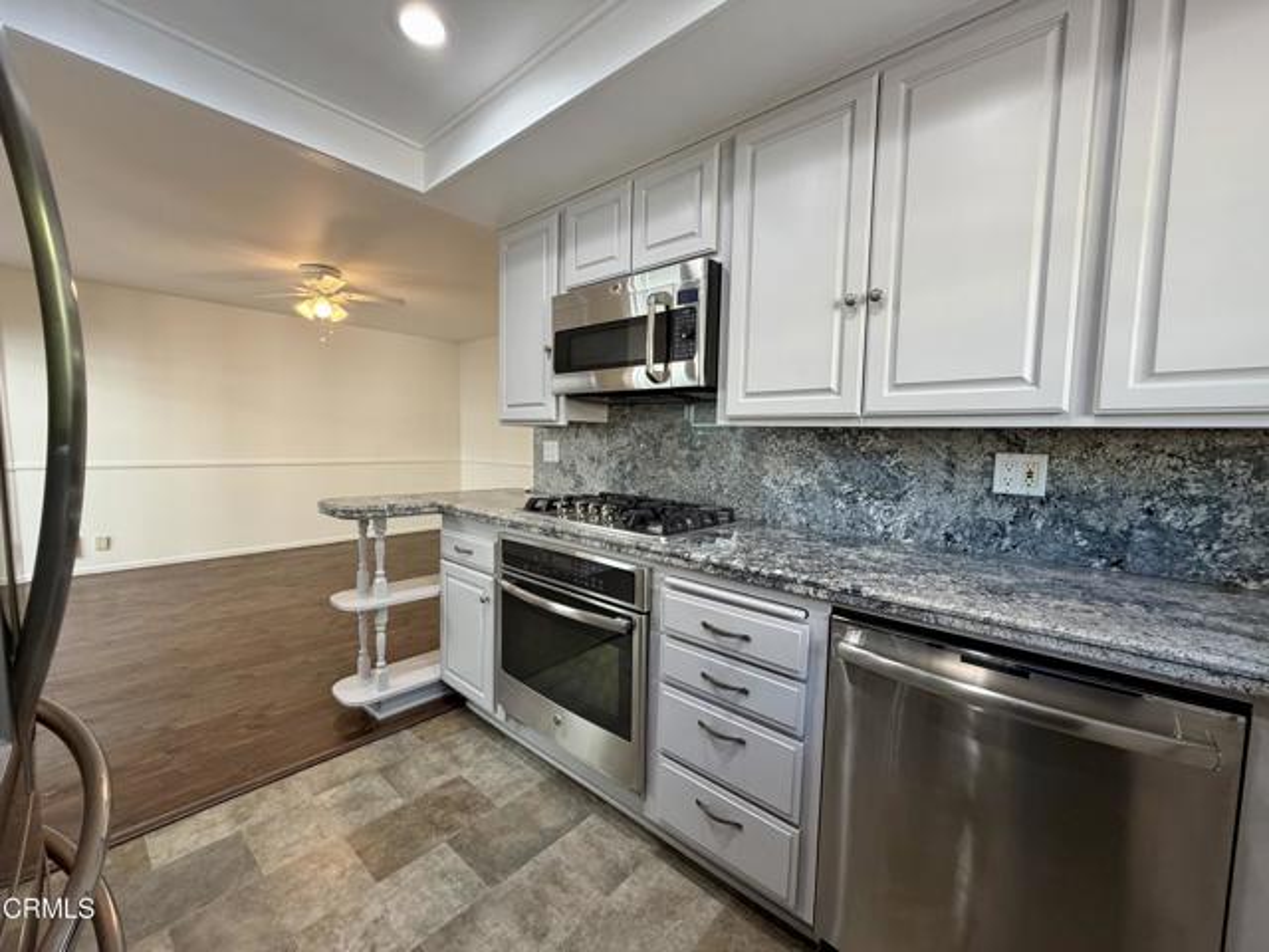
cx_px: 634
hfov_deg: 102.1
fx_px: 513
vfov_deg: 85.7
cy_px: 476
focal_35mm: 14
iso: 250
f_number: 2.2
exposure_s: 1/120
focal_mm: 2.22
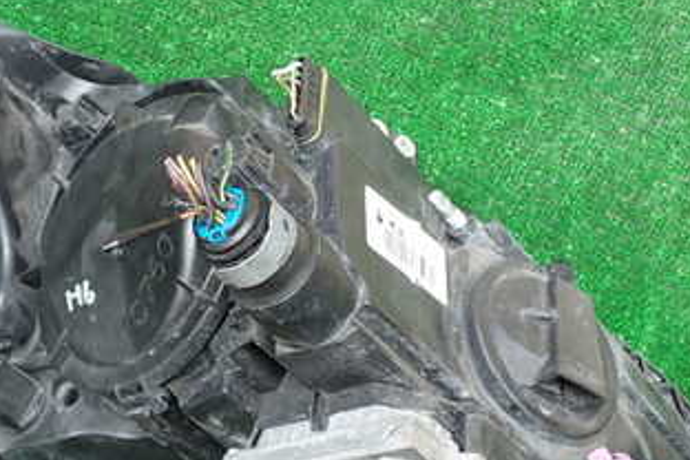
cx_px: 232
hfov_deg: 33.1
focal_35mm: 60
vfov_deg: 22.6
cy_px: 221
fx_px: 1150
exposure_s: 1/60
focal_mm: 5.4
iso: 100
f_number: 2.3
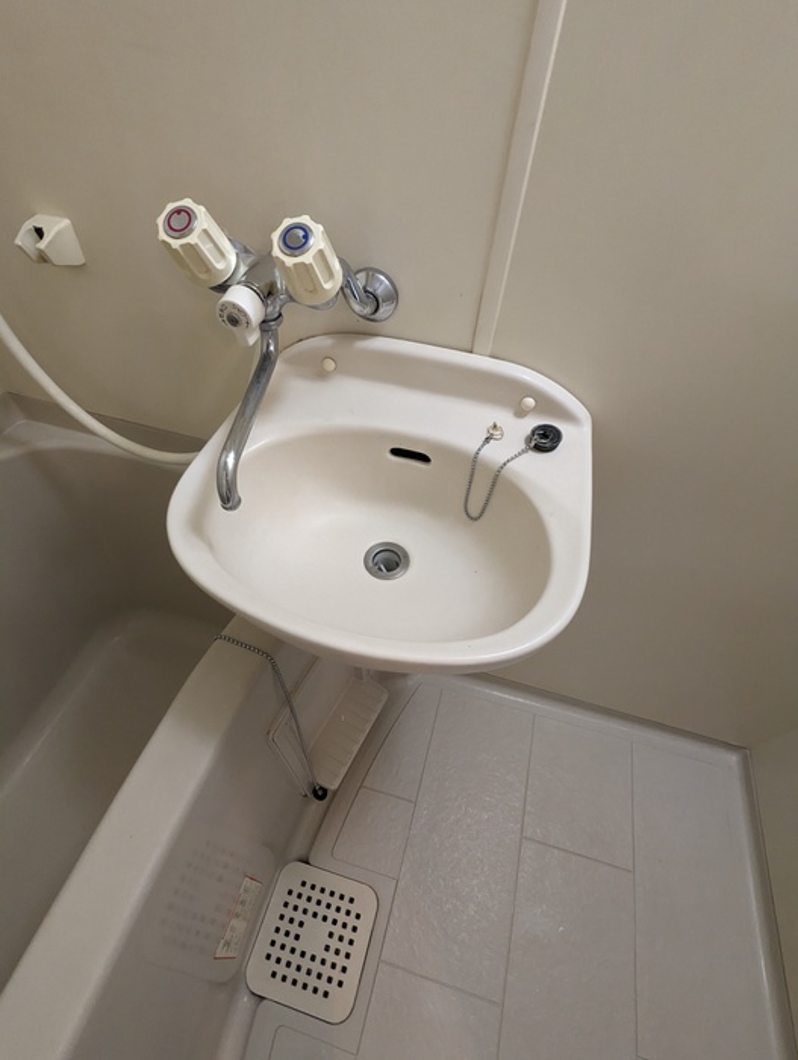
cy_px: 530
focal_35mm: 16
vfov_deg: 94.4
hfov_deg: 78.2
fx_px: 491
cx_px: 399
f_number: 2.2
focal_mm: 2.35
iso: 442
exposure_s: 1/64.5
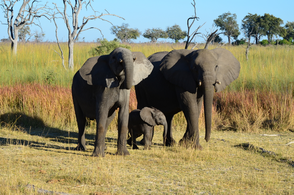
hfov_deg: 17.1
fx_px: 978
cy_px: 98
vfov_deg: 11.4
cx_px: 147
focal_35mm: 120
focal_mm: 80
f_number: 11
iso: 140
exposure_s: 1/125
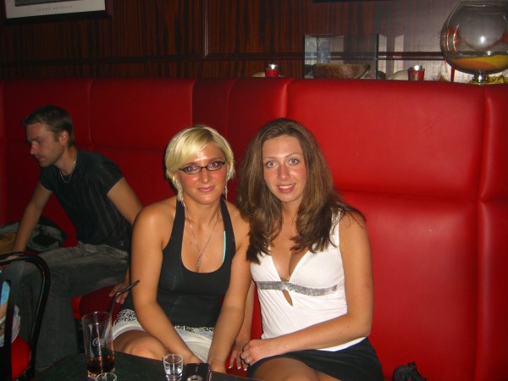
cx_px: 254
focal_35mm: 38
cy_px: 190
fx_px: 558
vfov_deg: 37.7
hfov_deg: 49.0
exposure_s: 1/60
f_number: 2.8
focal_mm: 7.9
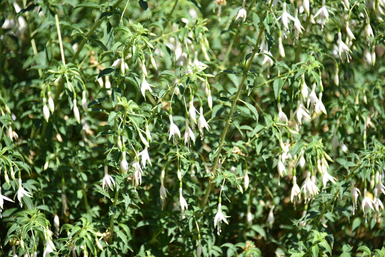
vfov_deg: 5.5
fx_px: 2674
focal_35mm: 250
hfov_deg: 8.2
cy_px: 128
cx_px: 192
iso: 220
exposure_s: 1/500
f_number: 5.6
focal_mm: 250
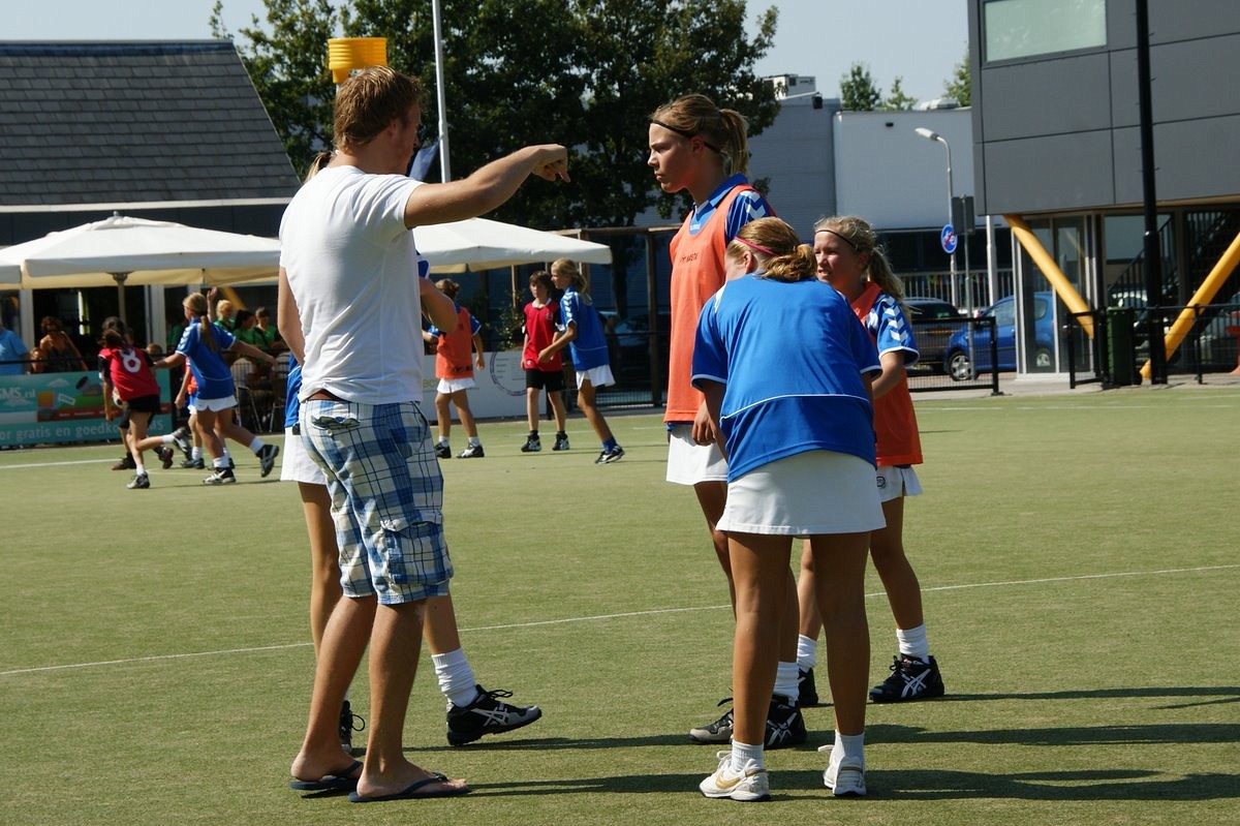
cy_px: 413
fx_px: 3099
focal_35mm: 90
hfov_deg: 22.6
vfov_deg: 15.2
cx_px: 620
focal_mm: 60
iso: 200
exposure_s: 1/320
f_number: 10
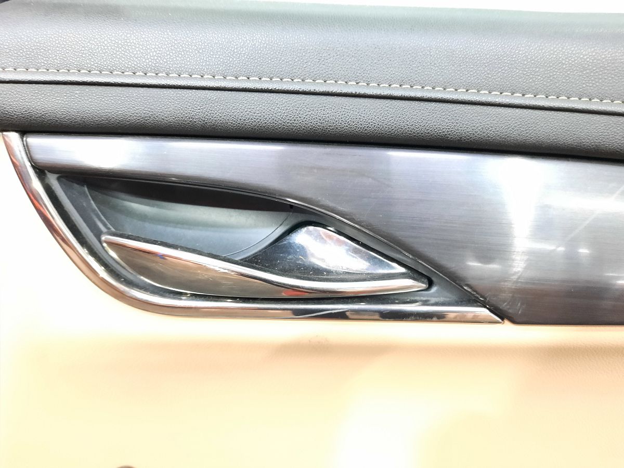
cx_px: 312
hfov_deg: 69.4
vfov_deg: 54.9
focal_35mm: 25
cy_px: 234
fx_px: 451
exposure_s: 1/25
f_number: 2
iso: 640
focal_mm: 4.6
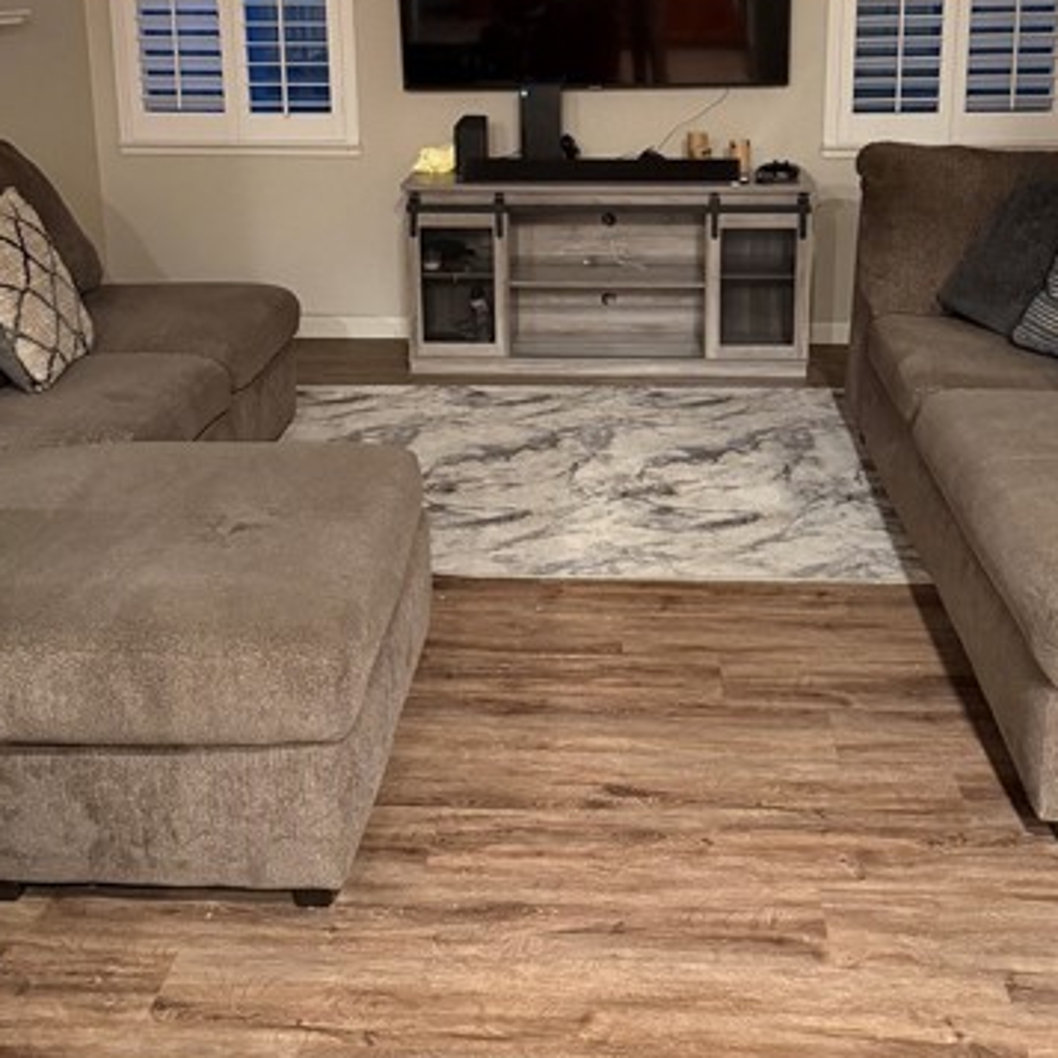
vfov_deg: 42.3
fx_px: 1314
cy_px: 240
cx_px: 584
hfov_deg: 43.8
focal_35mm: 38
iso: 1000
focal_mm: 6.76
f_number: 1.78
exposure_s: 1/30
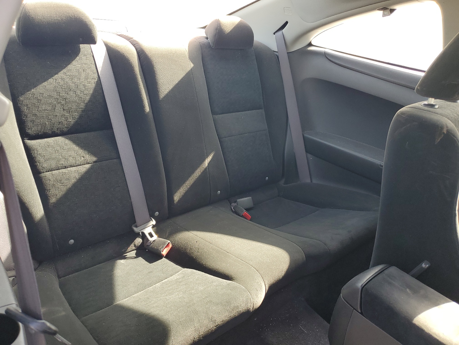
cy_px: 172
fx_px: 345
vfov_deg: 53.1
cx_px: 230
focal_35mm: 26
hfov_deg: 67.3
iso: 52
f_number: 1.5
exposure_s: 1/120
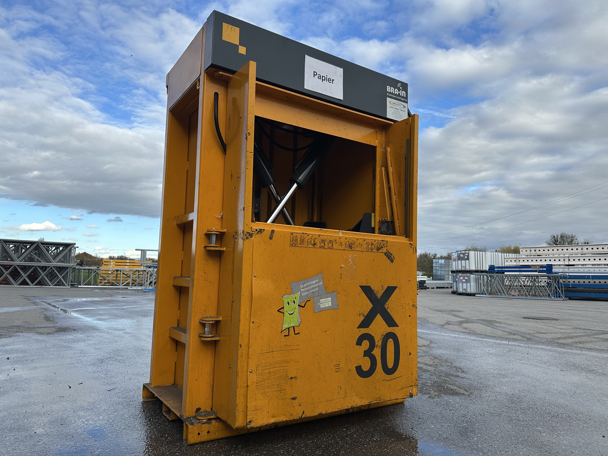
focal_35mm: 24
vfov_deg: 56.8
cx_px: 304
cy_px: 228
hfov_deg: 71.6
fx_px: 422
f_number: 1.78
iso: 80
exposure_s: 1/2110
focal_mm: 6.86
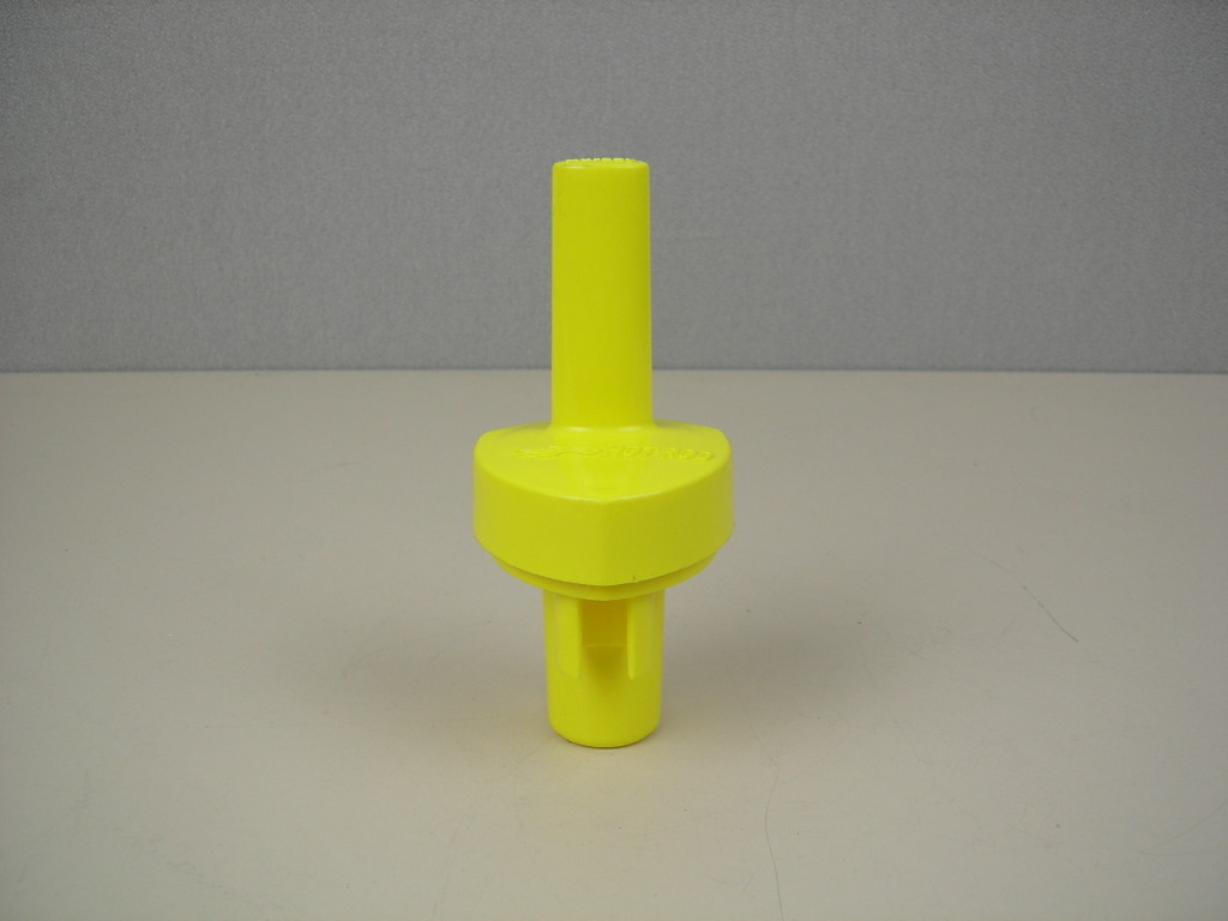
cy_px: 460
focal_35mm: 36
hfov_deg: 51.4
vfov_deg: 39.7
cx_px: 614
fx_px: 1277
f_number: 3
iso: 64
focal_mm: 7.5
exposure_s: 1/44
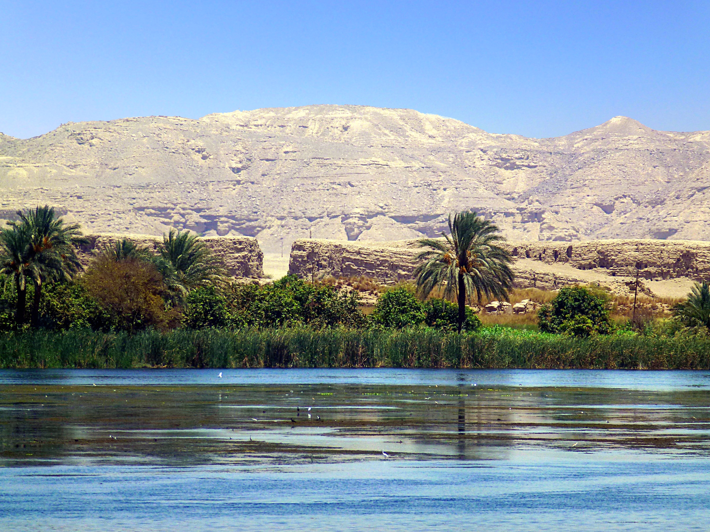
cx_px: 355
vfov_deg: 3.9
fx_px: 7876
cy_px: 266
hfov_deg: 5.2
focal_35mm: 384
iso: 100
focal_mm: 68.8
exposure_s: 1/640
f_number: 5.9
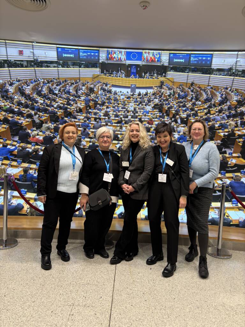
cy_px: 164
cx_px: 122
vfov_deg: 67.3
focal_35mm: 26
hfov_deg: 53.1
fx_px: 245
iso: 100
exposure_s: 1/50
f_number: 1.6
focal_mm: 5.96
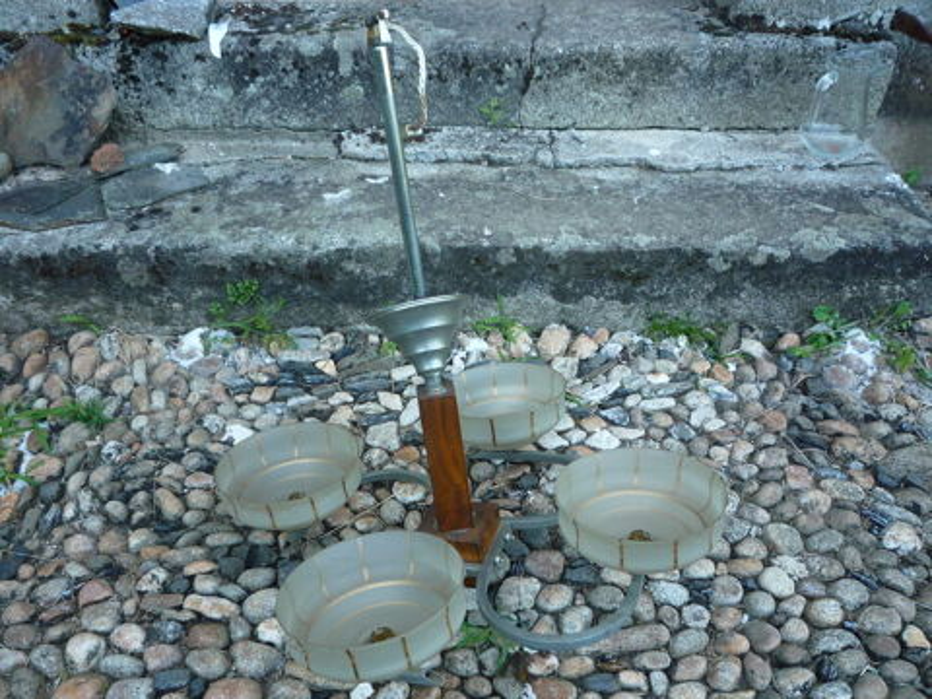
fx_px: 808
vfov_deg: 46.8
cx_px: 466
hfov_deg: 60.0
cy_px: 350
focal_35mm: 30
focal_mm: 5.2
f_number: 3.3
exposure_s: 1/50
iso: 100
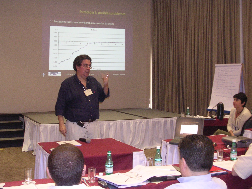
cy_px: 94
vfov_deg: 27.5
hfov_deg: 36.2
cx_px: 126
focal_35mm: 53
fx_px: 386
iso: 400
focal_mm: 8
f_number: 3.2
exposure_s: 1/13
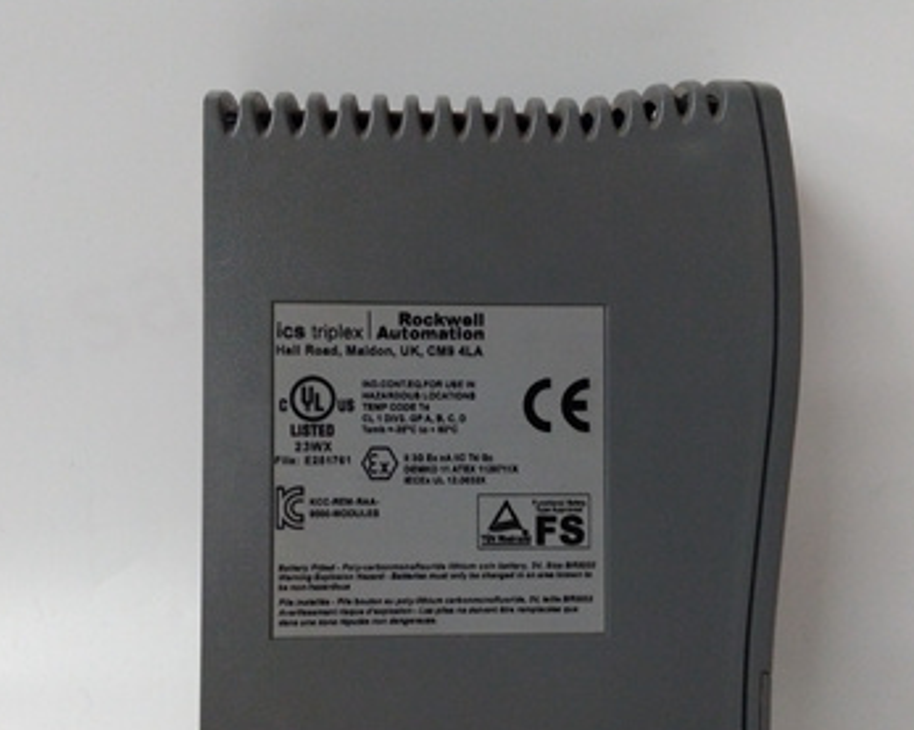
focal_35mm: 38
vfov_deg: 38.9
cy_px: 455
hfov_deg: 47.9
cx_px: 495
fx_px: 1027
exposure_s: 1/30
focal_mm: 3.79
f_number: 2
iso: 438
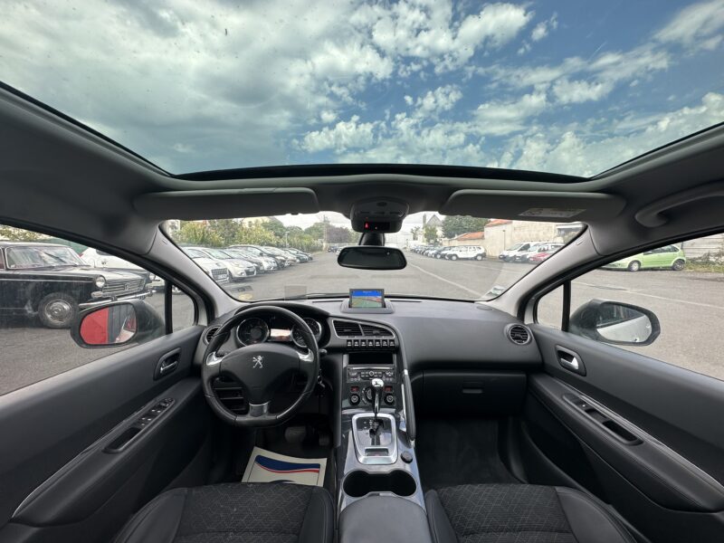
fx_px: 293
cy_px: 272
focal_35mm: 14
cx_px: 362
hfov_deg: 102.1
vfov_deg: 85.7
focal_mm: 2.22
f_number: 2.2
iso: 40
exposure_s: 1/250
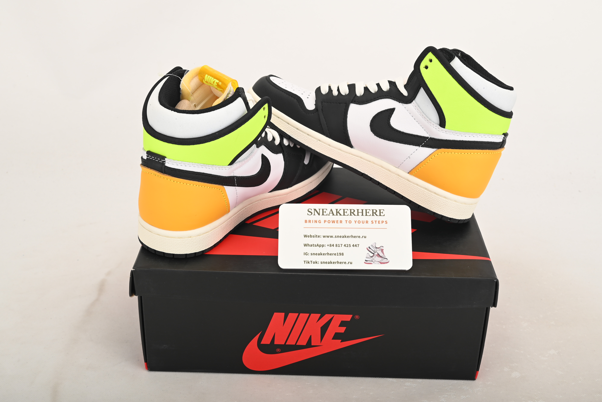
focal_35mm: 45
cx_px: 310
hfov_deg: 43.6
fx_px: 753
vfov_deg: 29.9
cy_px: 196
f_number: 11
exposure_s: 1/200
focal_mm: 42
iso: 100
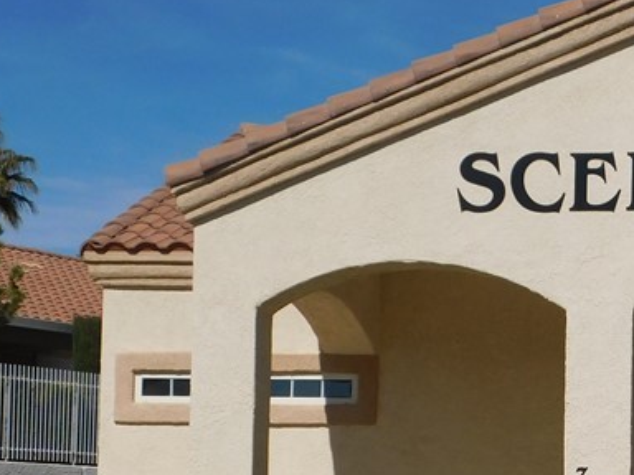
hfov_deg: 15.9
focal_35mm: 120
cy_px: 386
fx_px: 2198
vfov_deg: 12.3
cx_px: 715
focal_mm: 8
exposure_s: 1/800
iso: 125
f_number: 7.4
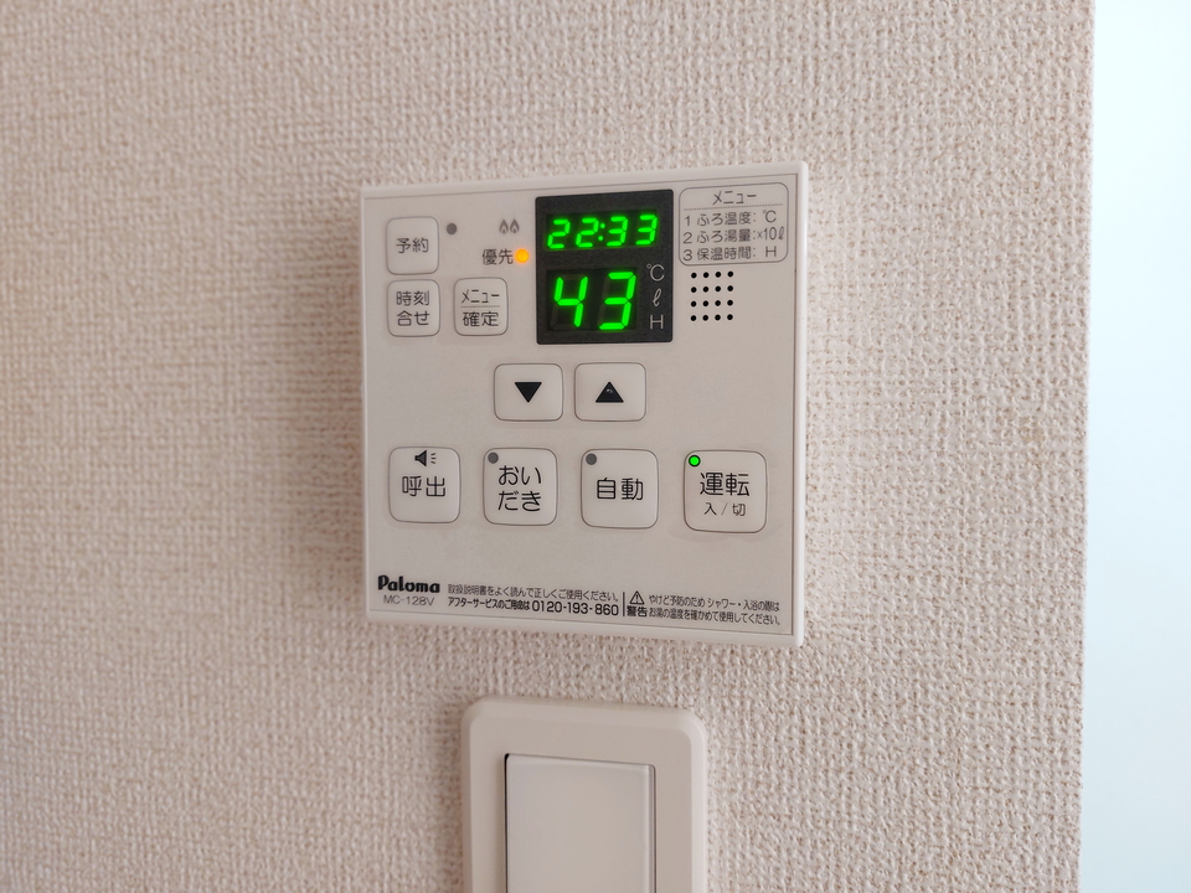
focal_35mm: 24
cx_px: 596
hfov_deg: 71.6
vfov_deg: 56.8
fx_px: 826
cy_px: 446
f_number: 1.8
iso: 64
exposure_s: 1/24
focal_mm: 5.23
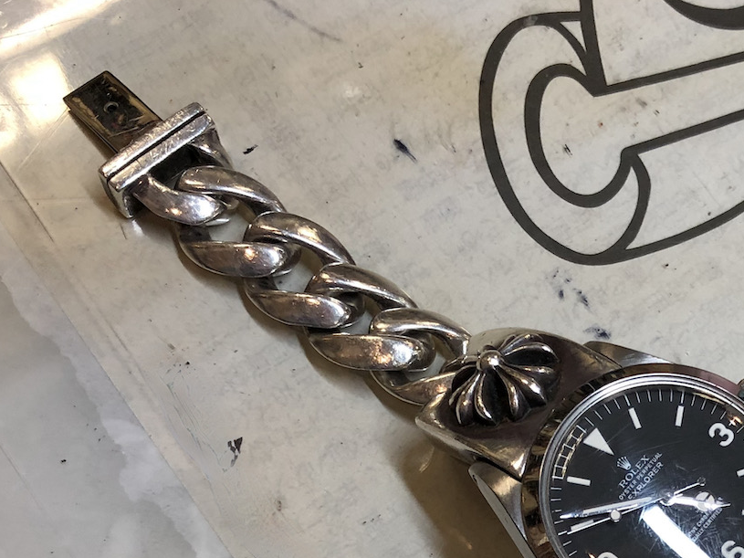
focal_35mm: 66
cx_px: 655
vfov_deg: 21.3
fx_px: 1418
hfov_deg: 28.4
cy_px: 590
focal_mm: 4
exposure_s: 1/66
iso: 40
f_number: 1.8
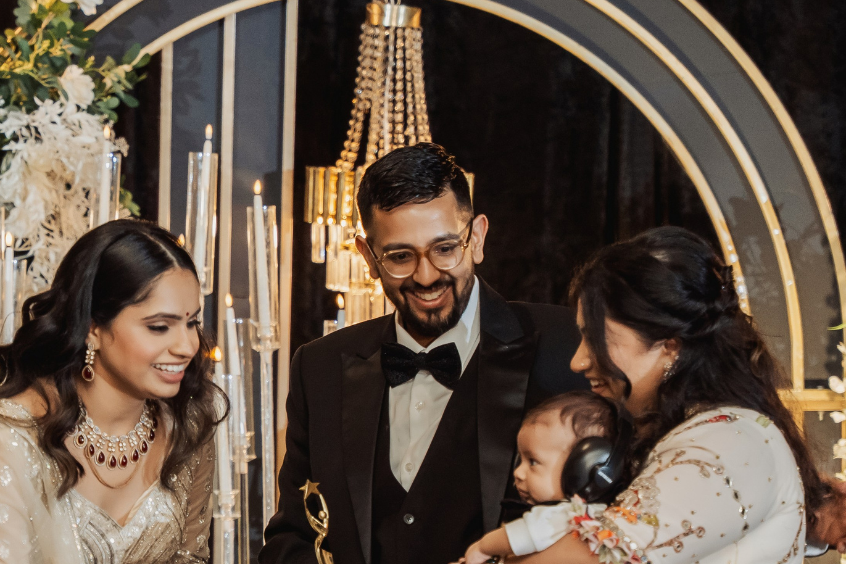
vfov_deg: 7.0
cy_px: 414
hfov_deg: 10.5
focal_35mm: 196
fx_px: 4606
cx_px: 192
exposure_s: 1/160
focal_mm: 70
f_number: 2.8
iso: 1250
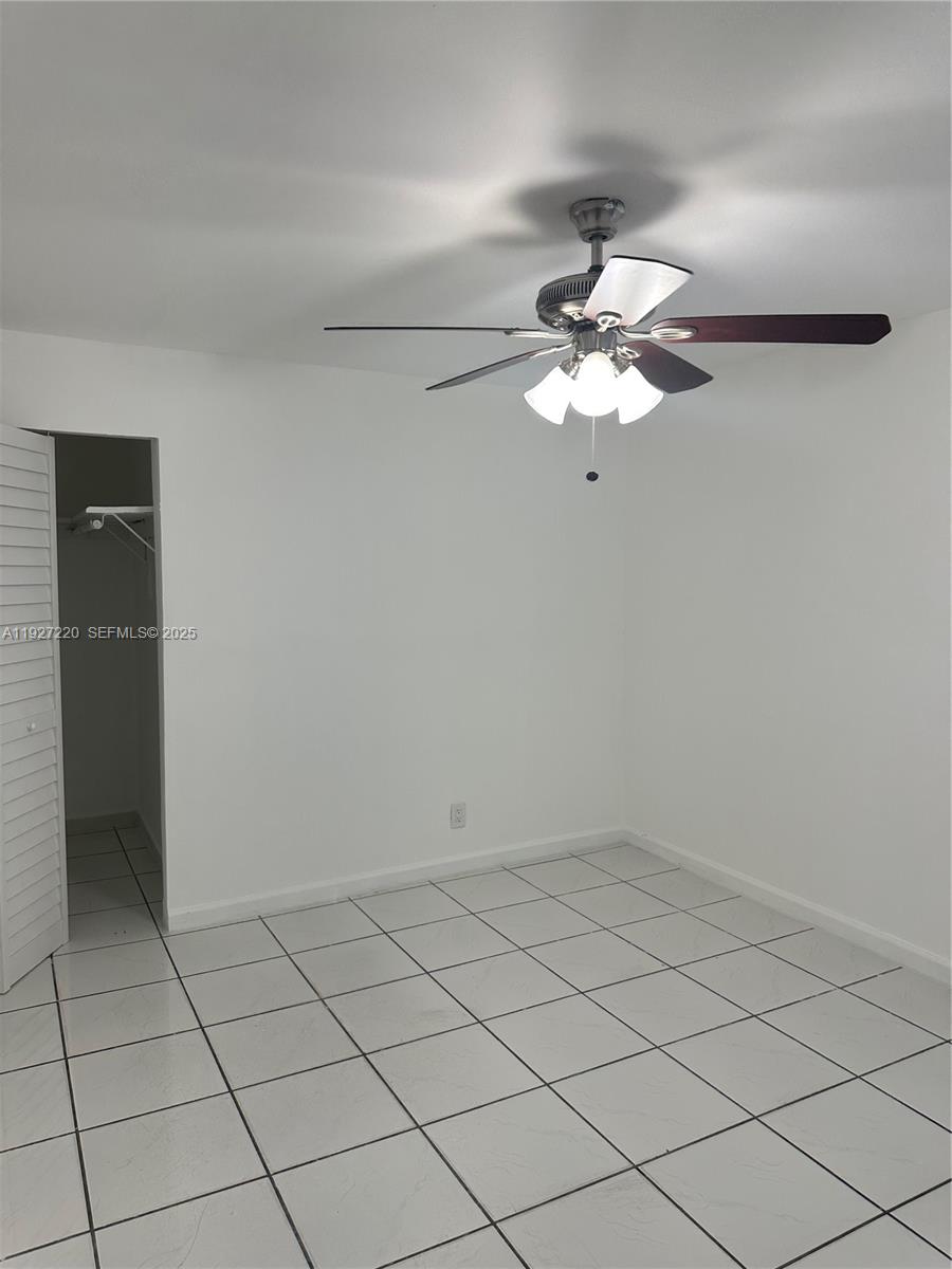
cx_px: 476
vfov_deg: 71.6
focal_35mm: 24
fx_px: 880
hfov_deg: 56.8
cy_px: 634
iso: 80
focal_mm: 6.86
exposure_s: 1/183
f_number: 1.78
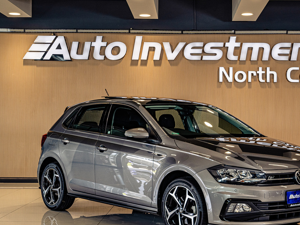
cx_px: 185
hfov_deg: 29.3
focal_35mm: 66
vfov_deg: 22.2
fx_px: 572
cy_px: 127
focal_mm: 50
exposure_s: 1/200
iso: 500
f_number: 5
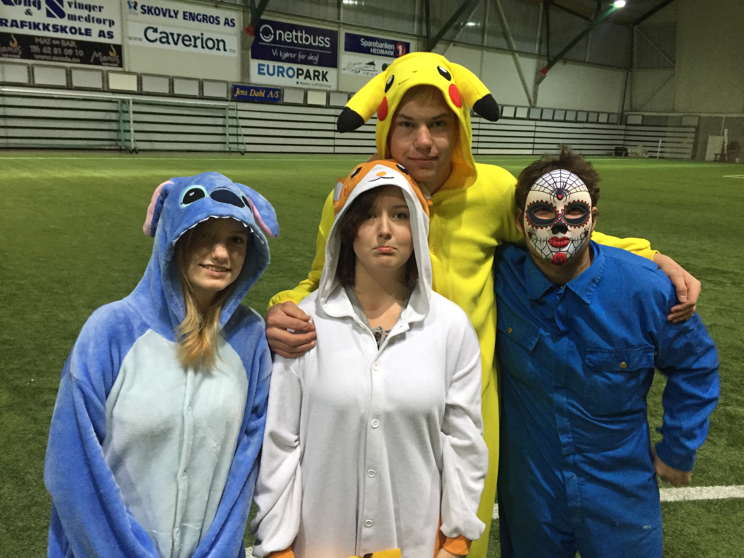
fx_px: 623
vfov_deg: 48.2
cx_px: 372
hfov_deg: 61.7
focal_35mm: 29
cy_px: 279
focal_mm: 4.15
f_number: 2.2
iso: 250
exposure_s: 1/33
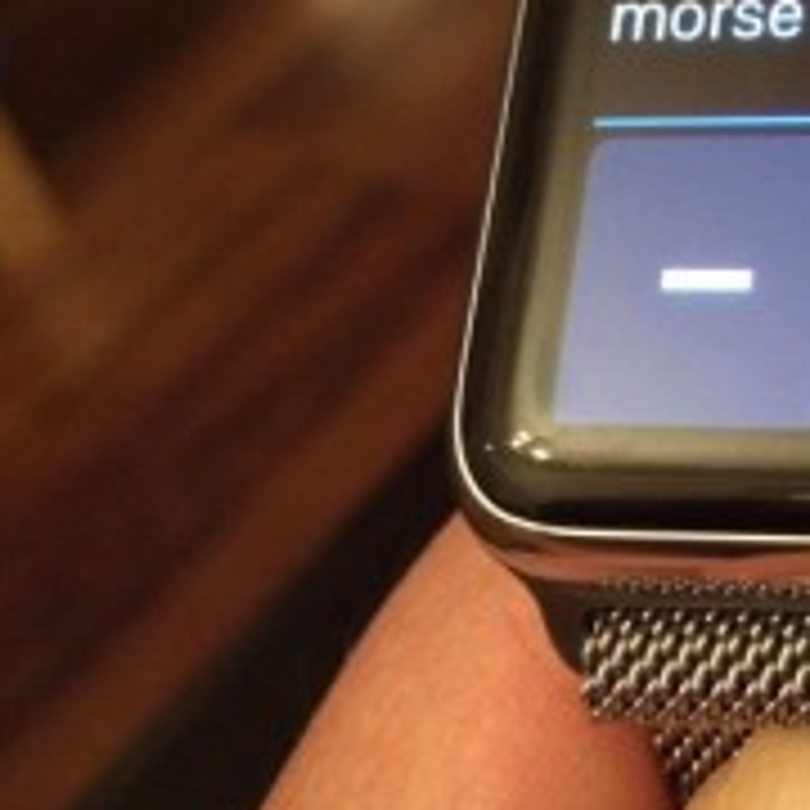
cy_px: 76
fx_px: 1694
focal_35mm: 64
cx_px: 914
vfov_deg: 26.0
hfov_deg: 24.8
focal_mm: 4.15
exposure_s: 1/15
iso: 320
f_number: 2.2
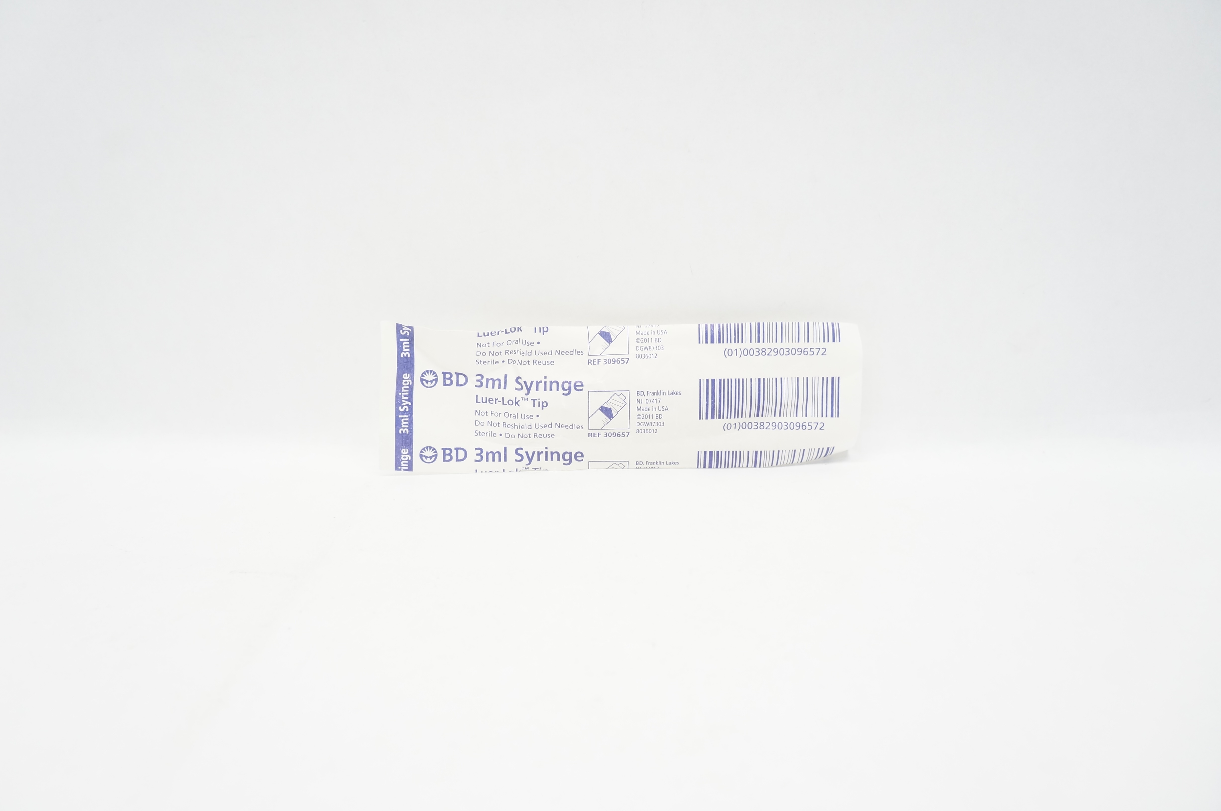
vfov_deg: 47.8
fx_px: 915
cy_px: 406
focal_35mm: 27
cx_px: 610
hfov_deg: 67.4
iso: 800
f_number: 5.6
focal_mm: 18
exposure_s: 1/60
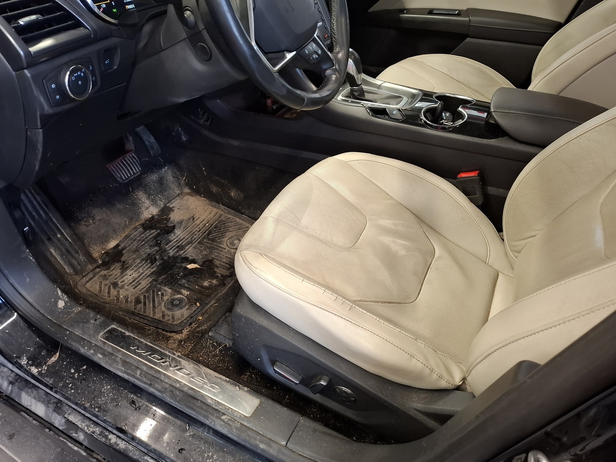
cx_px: 308
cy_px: 231
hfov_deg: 73.9
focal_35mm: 23
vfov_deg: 58.9
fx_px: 409
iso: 320
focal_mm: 5.54
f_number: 1.8
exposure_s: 1/33
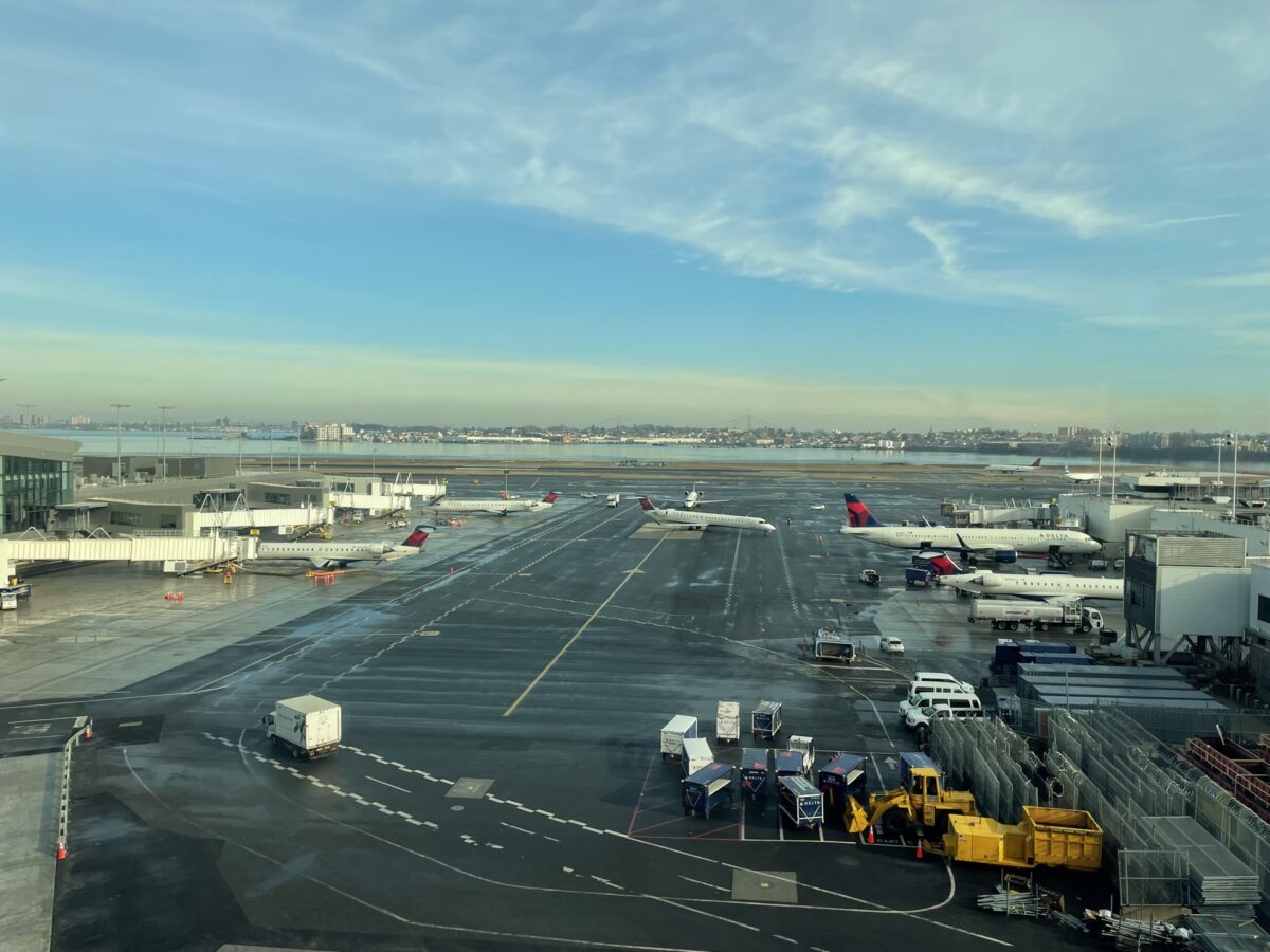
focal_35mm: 26
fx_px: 954
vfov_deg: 53.1
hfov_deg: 67.3
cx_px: 635
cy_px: 476
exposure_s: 1/1984
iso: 32
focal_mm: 4.2
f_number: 1.6
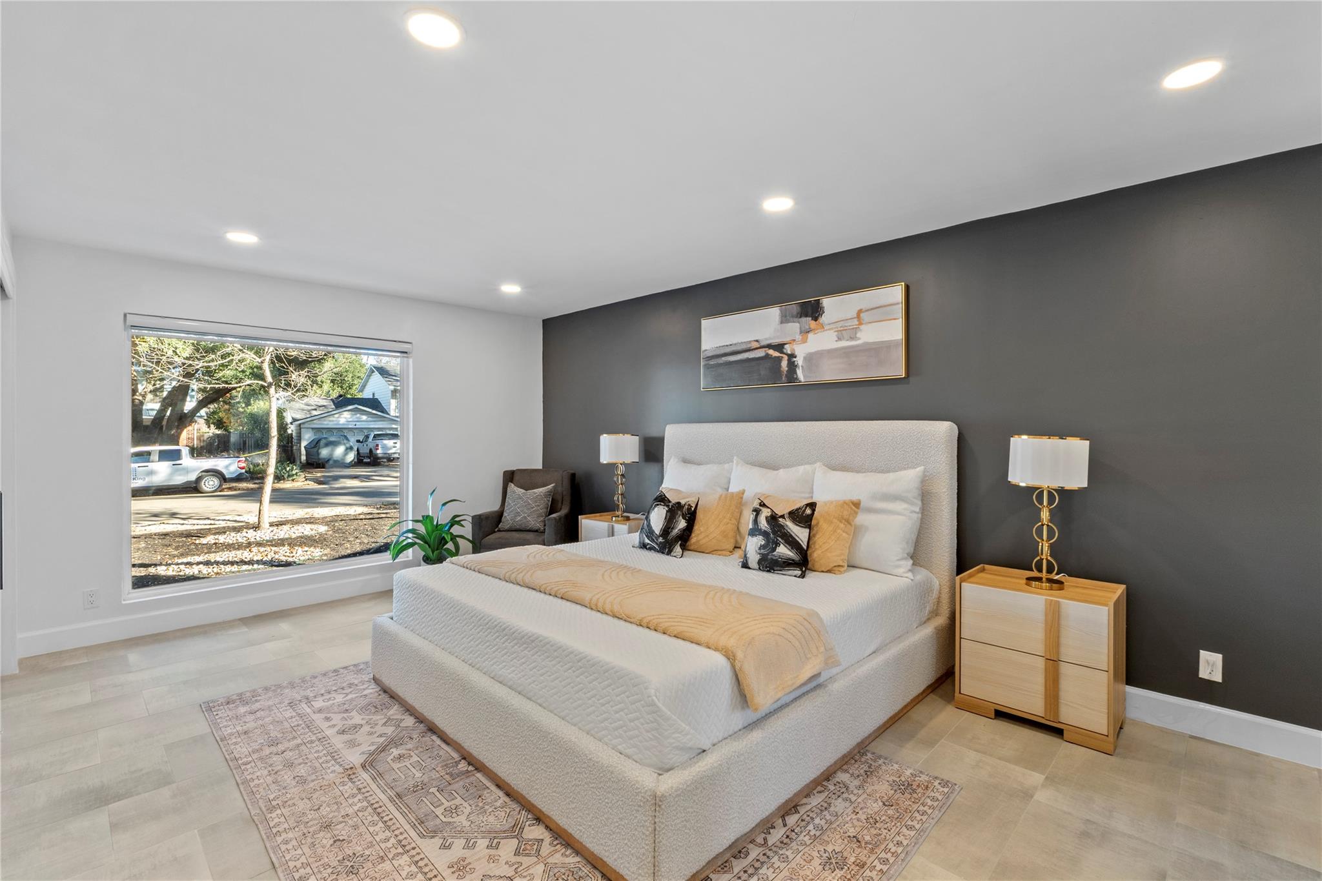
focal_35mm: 15
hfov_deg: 100.4
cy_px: 440
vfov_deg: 77.3
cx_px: 661
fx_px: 551
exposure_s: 1.3
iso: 250
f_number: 11
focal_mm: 10
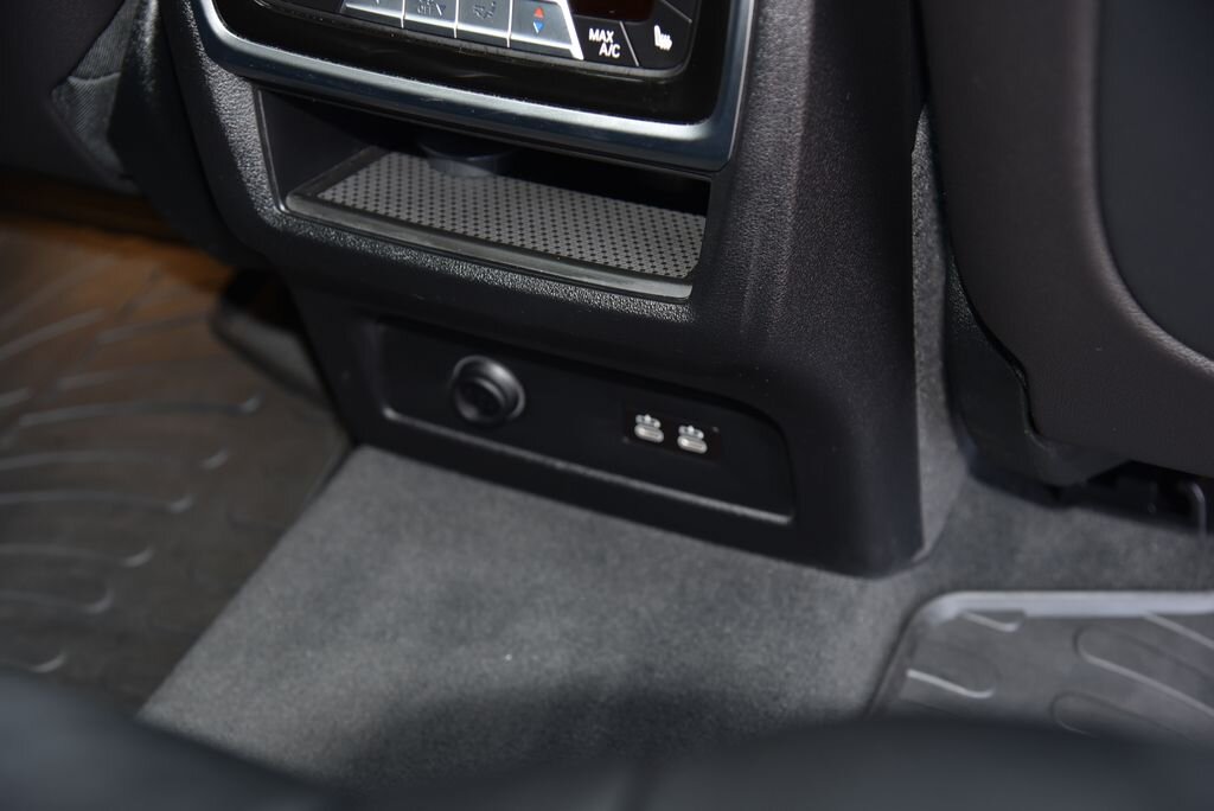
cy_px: 406
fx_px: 2092
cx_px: 607
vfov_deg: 21.9
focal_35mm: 62
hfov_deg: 32.4
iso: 500
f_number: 4.5
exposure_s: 1/60
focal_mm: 62
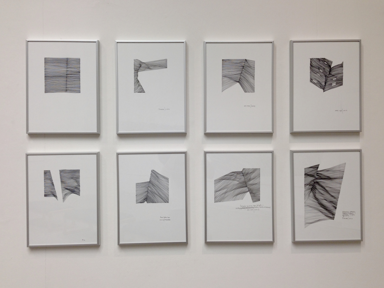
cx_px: 192
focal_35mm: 33
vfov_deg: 42.9
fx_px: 366
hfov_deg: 55.4
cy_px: 144
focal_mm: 4.12
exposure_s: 1/24
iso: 50
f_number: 2.4
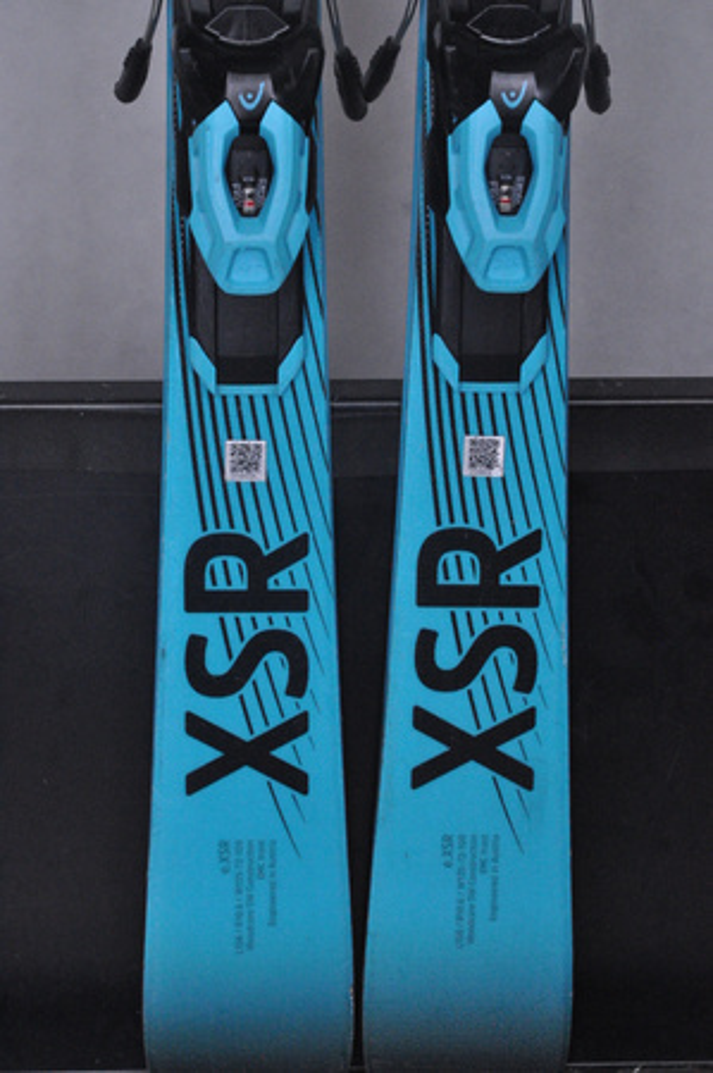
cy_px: 536
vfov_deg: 17.1
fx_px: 3573
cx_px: 356
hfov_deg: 11.4
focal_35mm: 120
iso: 3200
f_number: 9.5
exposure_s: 1/125
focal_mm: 80
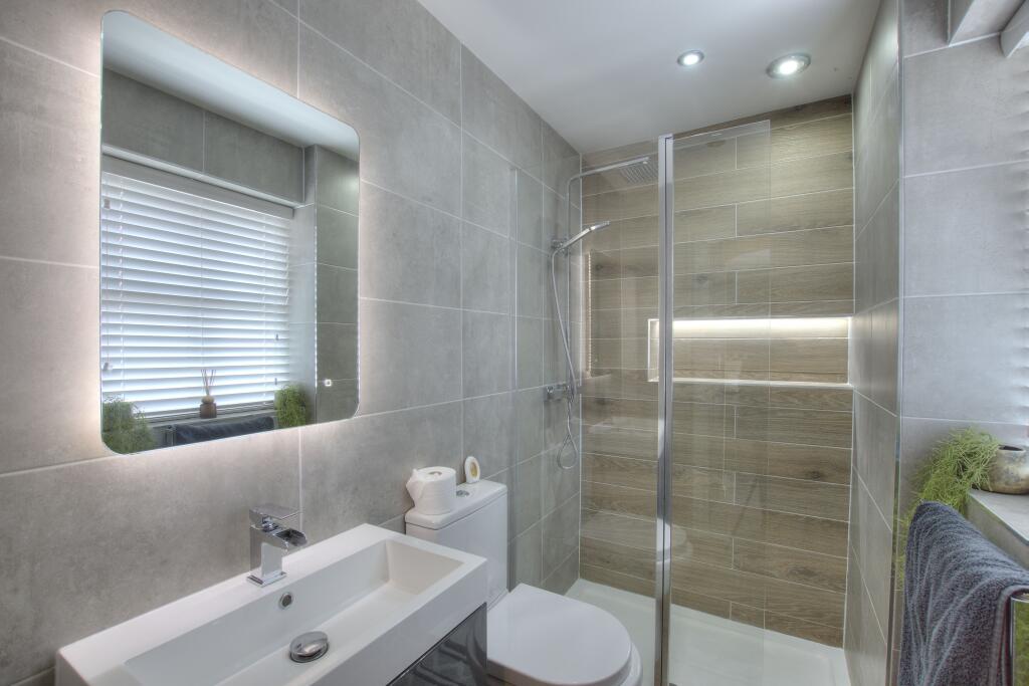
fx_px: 429
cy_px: 343
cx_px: 514
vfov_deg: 77.3
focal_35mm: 15
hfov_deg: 100.4
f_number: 8
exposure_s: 1/15
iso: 400
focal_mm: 10
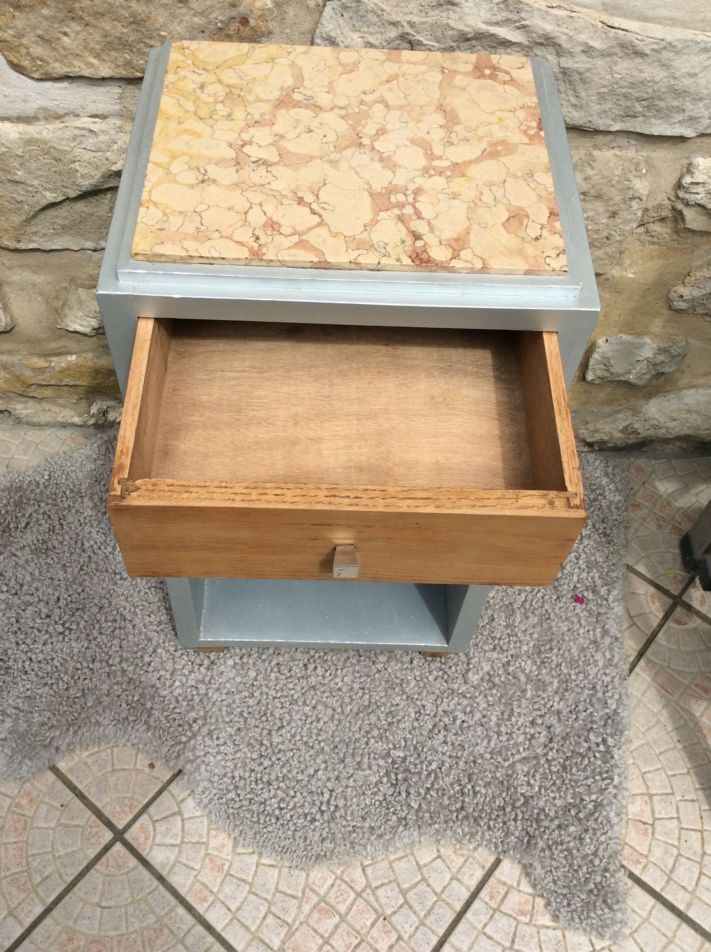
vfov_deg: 54.0
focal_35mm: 34
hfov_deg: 41.7
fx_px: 934
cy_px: 452
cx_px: 339
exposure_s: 1/1590
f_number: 2.4
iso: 32
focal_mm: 3.3
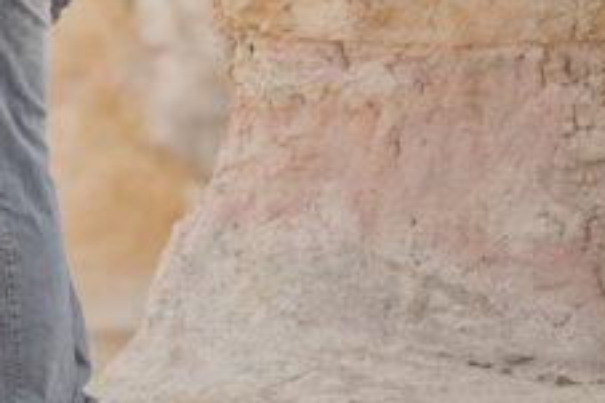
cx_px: -512
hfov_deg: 5.3
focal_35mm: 384
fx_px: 6448
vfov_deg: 3.5
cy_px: -350
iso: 200
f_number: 2.2
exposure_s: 1/2000
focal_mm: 85
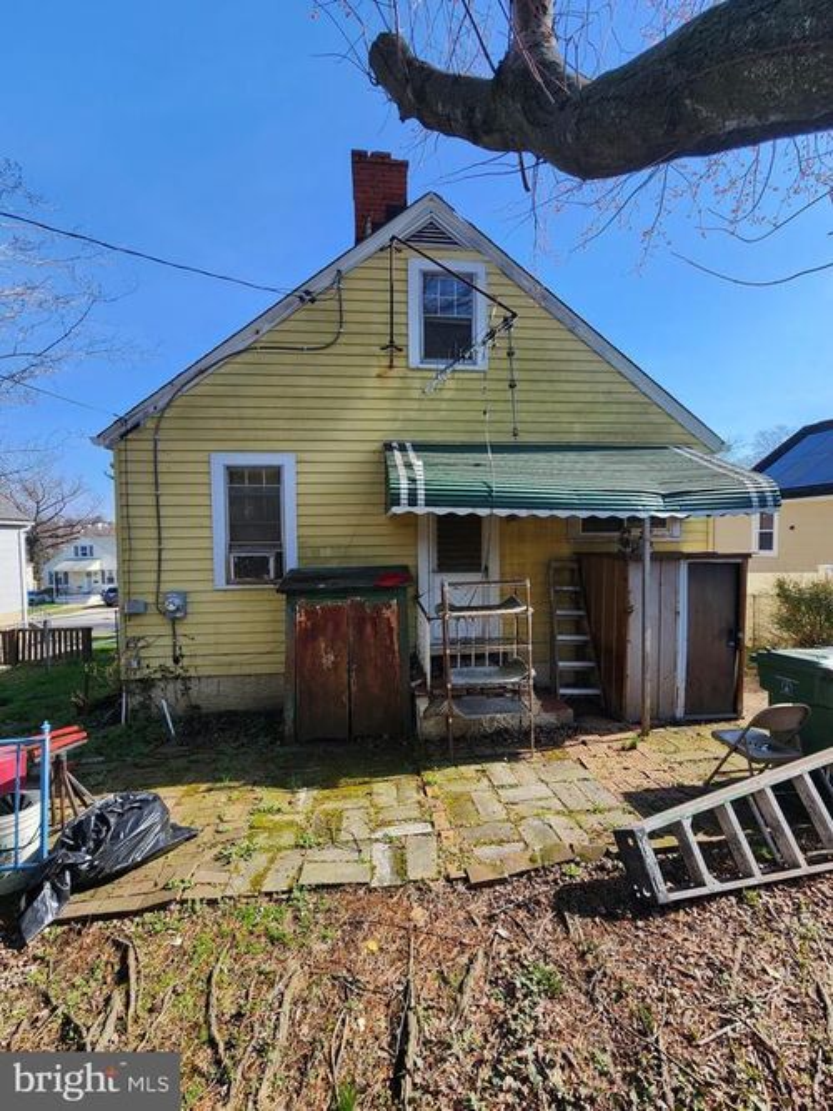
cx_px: 416
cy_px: 556
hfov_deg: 89.9
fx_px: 417
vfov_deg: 106.2
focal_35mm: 13
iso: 50
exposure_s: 1/1061
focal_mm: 2.2
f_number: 2.2
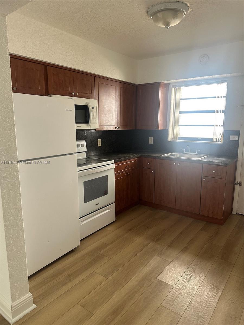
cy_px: 162
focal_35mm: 24
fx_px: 226
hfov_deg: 56.8
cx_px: 122
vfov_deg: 71.6
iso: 160
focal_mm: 6.86
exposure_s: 1/121
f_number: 1.78
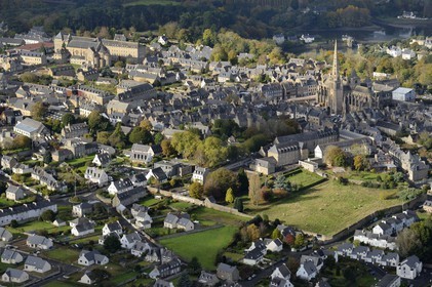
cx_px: 216
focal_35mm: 135
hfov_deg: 15.2
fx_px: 1619
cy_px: 144
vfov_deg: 10.1
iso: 800
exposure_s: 1/1000
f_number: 10
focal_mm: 135
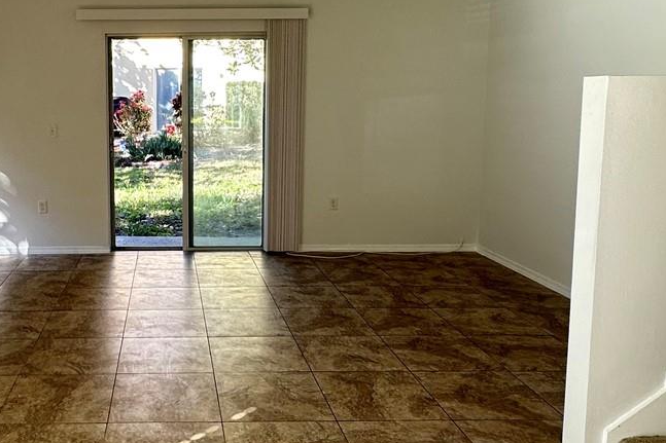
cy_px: 177
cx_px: 159
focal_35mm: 36
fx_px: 666
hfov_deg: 50.7
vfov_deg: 36.7
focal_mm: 2.22
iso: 100
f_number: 2.2
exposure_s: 1/99
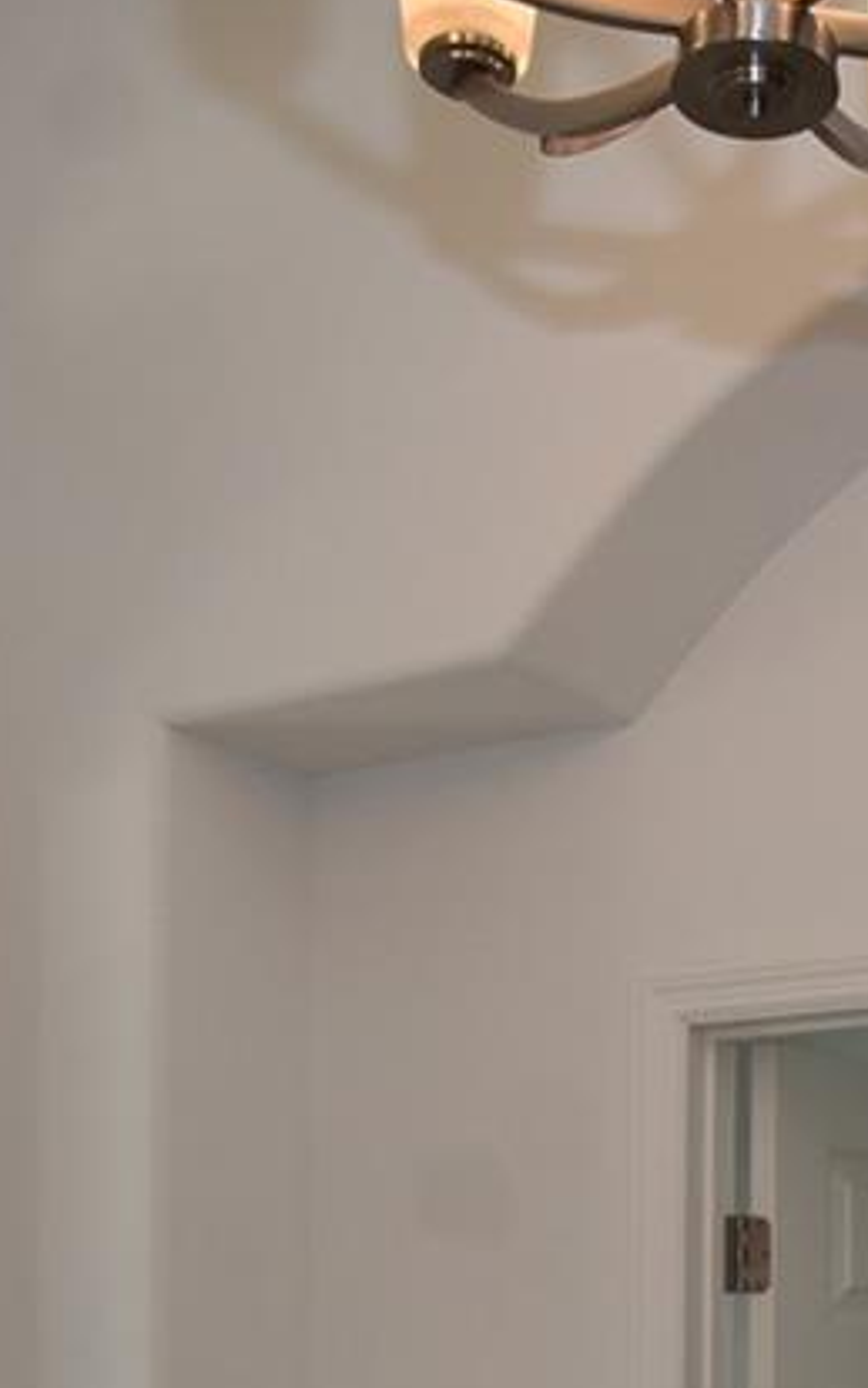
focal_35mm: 59
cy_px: 1428
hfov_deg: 21.6
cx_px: 761
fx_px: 2232
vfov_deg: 31.6
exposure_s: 1/125
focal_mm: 10
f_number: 5.6
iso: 200
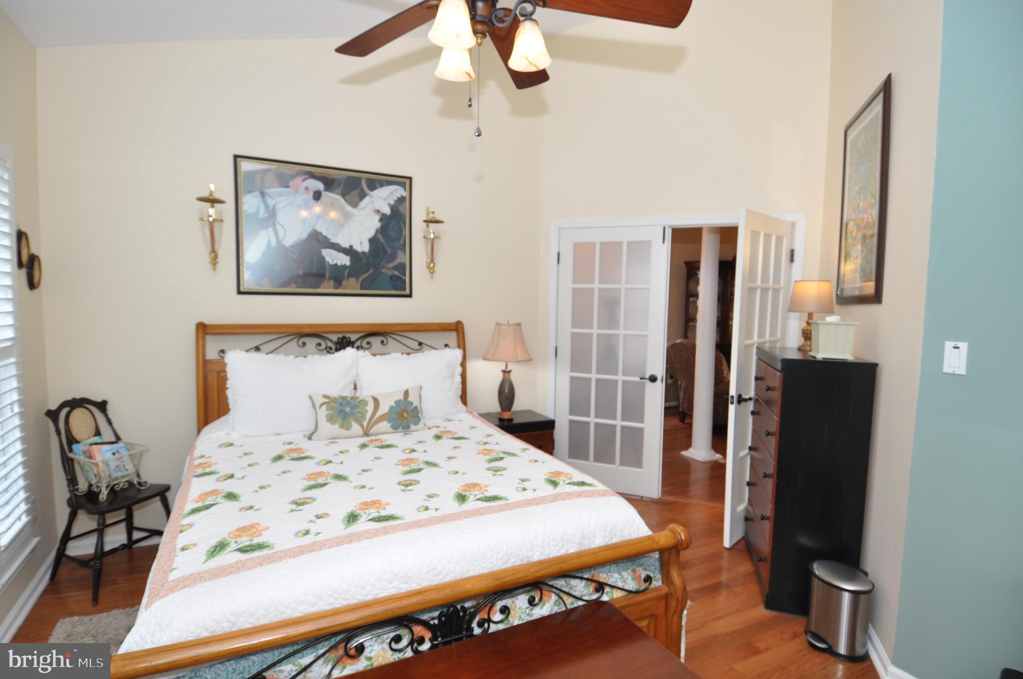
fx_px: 511
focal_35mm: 18
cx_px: 512
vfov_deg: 67.2
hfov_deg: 90.1
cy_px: 340
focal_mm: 12
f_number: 4
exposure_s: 1/60
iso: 250
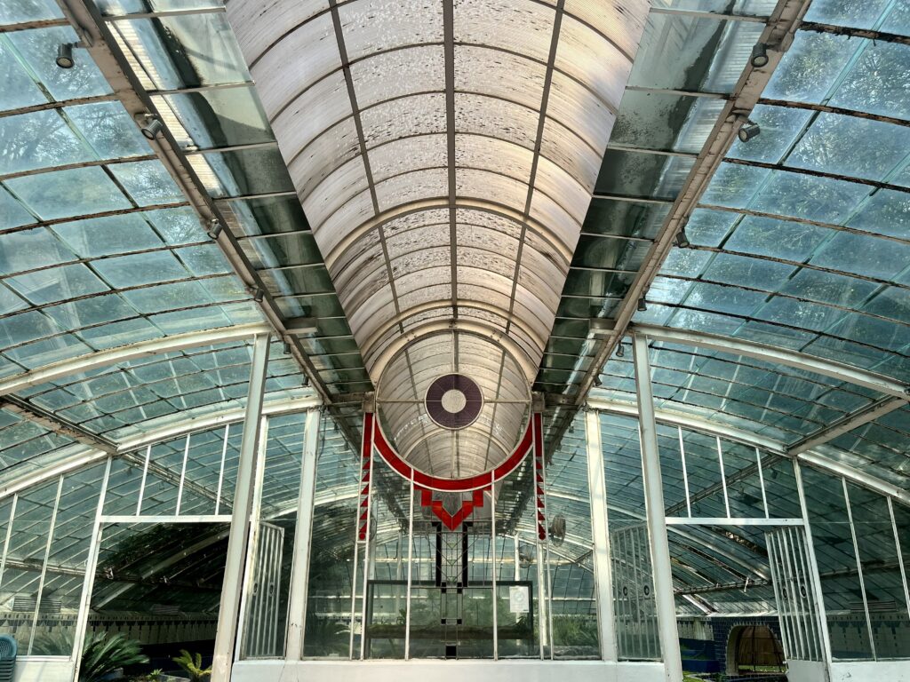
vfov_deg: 53.1
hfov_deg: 67.3
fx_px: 683
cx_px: 455
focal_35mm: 26
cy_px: 341
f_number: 1.6
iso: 50
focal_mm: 5.1
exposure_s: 1/975
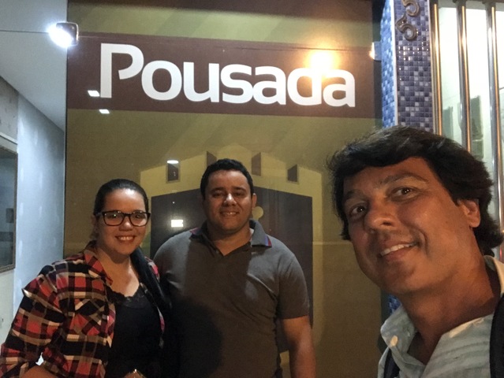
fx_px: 466
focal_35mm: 32
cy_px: 189
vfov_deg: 44.2
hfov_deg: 56.8
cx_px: 252
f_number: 2.2
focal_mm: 2.87
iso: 640
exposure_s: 1/20
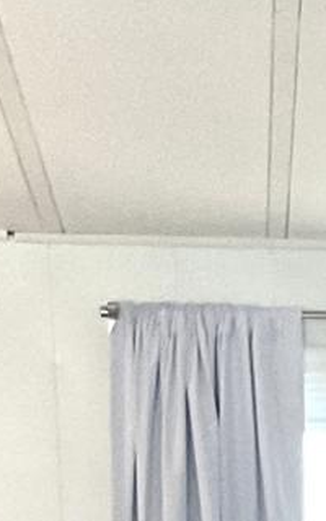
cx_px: 734
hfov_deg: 6.4
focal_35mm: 197
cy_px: 1132
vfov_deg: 9.7
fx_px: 2800
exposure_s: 1/40
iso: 250
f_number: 1.8
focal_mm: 3
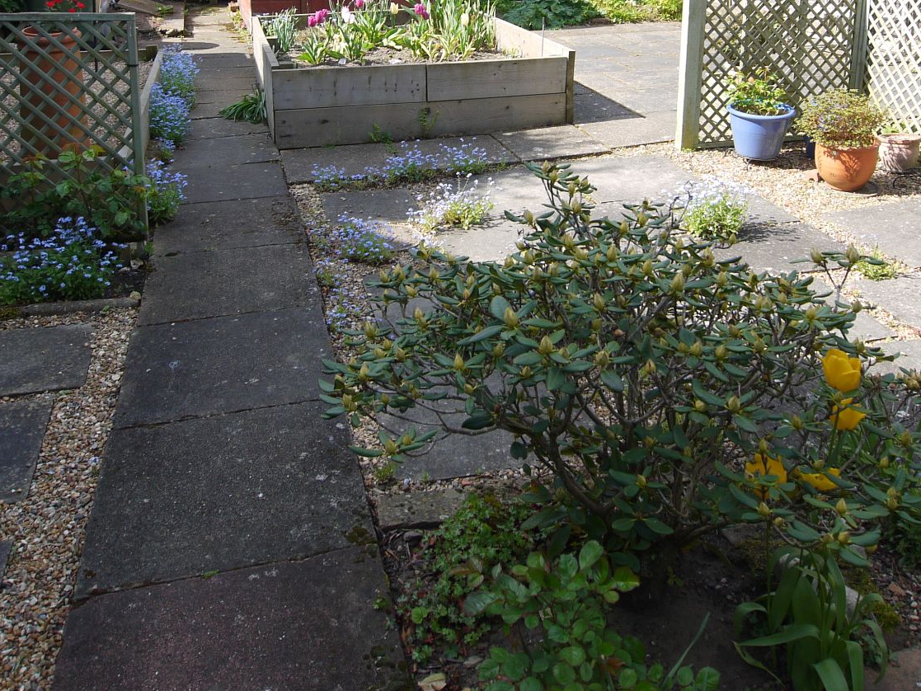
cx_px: 491
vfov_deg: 40.0
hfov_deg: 55.3
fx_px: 878
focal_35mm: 33
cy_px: 79
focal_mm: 9
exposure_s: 1/200
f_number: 5.6
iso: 100
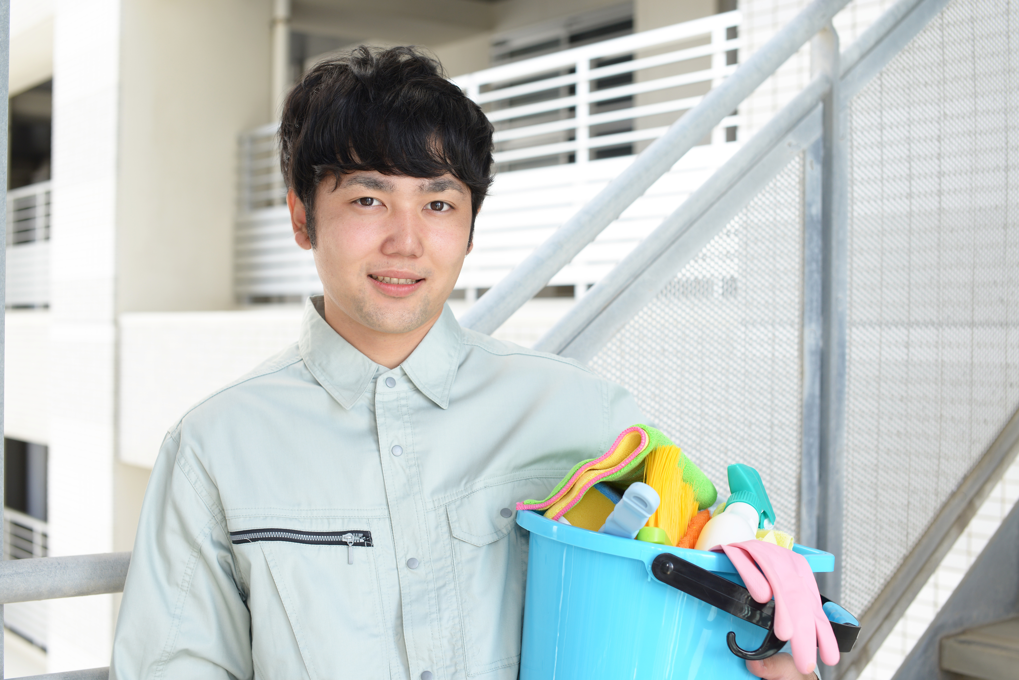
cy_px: 340
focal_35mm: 50
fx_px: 1416
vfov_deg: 27.0
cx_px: 510
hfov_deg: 39.6
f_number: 5
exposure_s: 1/100
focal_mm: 50
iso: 160
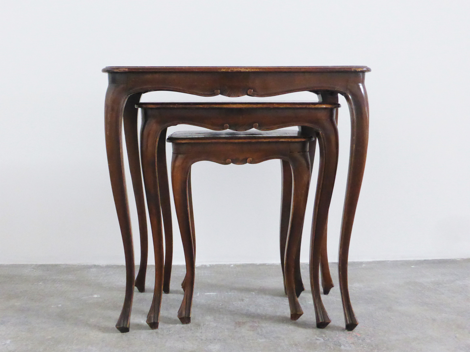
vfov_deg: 36.0
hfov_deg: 46.8
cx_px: 235
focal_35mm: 40
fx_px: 543
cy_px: 176
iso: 800
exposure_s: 1/50
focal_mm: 6.9
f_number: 3.9
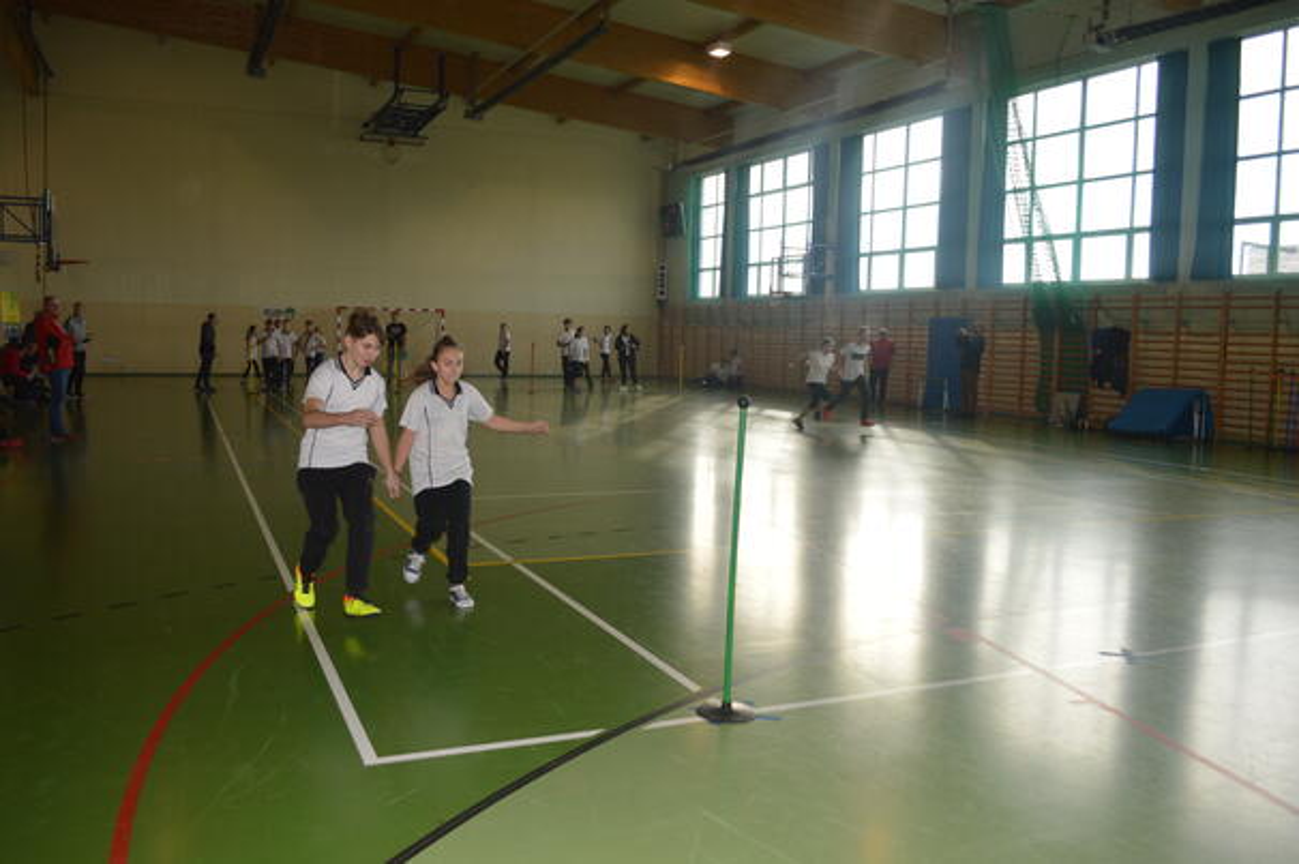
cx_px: 650
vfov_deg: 47.9
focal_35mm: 27
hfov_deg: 67.4
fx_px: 973
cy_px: 432
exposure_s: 1/125
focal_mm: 18
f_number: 4
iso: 160
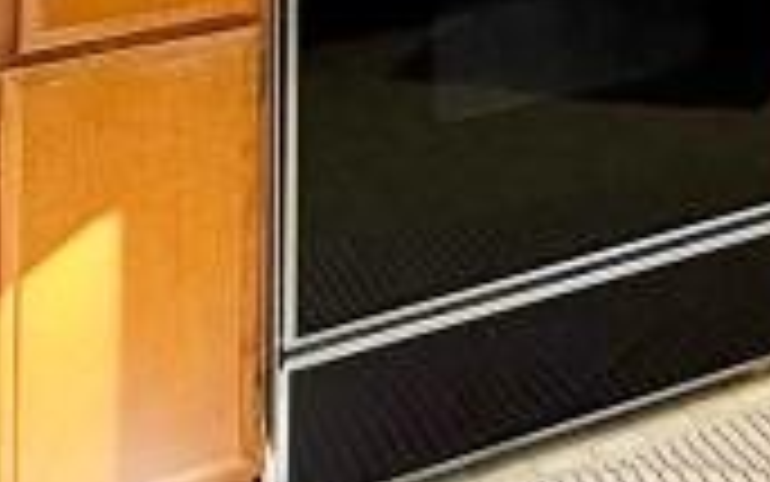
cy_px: -599
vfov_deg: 12.3
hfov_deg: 20.9
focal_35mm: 89
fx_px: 1868
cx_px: 1040
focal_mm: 2.22
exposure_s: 1/167
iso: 64
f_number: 2.2
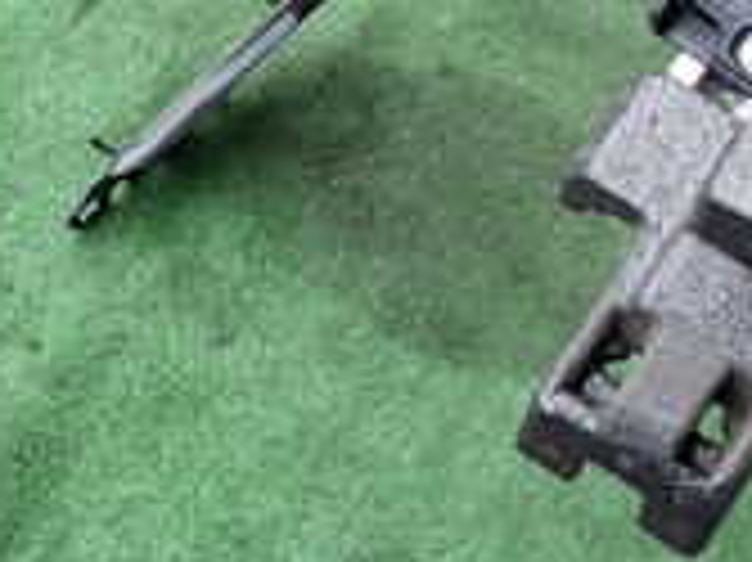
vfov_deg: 15.8
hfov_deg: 19.4
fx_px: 1954
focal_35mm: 90
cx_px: 1076
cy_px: -103
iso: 100
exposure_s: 1/125
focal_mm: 4.5
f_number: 2
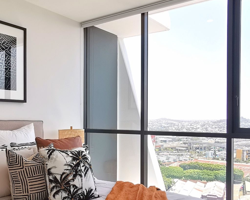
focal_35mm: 39
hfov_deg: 46.4
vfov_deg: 38.0
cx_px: 94
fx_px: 289
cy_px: 123
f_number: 2.2
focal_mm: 2.35
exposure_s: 1/100
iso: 50
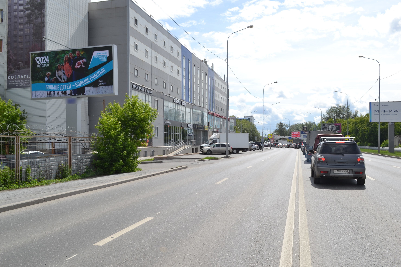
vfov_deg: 40.0
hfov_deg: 57.2
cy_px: 134
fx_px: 368
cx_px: 200
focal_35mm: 33
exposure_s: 1/320
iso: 100
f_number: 9
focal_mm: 22
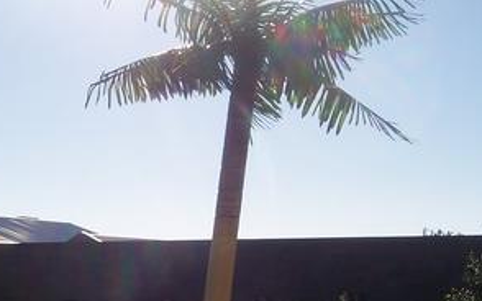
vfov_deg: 15.7
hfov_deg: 24.9
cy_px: 234
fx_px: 1091
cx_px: 187
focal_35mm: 83
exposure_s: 1/1000
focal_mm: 6
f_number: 4.8
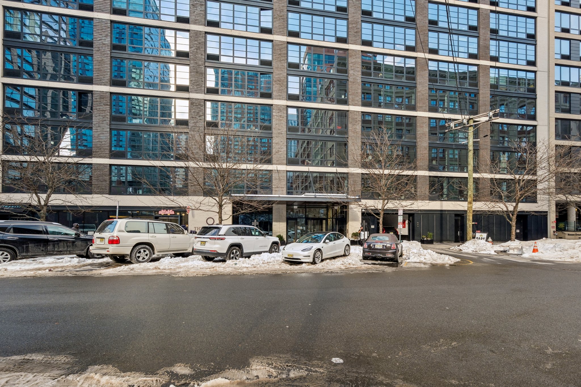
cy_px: 194
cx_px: 290
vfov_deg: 90.0
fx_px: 194
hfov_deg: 112.6
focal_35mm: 12
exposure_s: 1/160
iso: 250
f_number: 8
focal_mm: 8
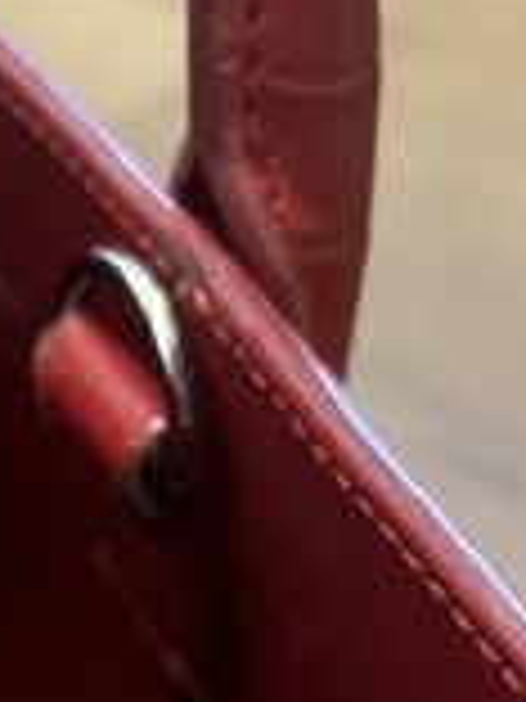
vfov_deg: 15.4
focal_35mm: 125
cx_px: -232
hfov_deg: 11.4
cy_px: 729
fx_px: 2533
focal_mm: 5.96
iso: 500
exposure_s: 1/30
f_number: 1.6
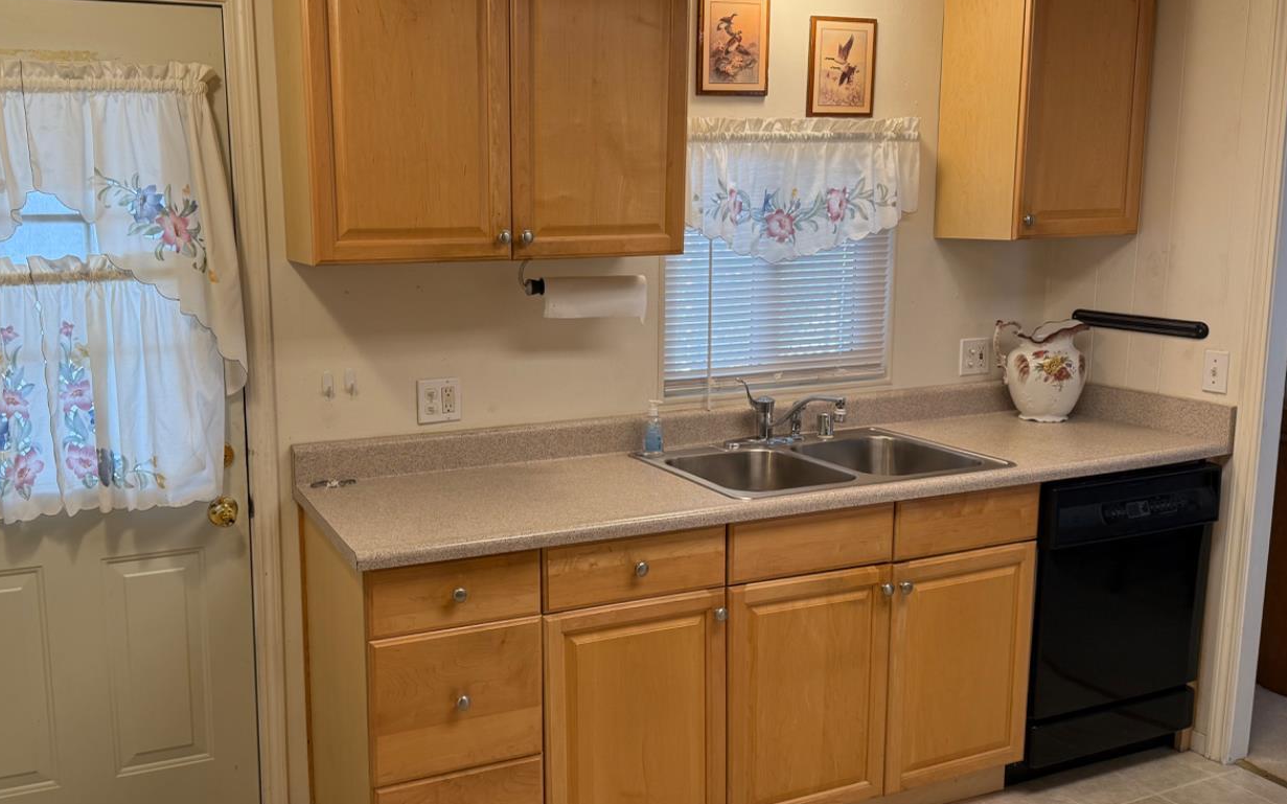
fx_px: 1087
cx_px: 506
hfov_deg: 60.7
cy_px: 387
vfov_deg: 40.6
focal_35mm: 31
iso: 100
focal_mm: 6.76
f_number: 1.78
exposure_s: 1/146
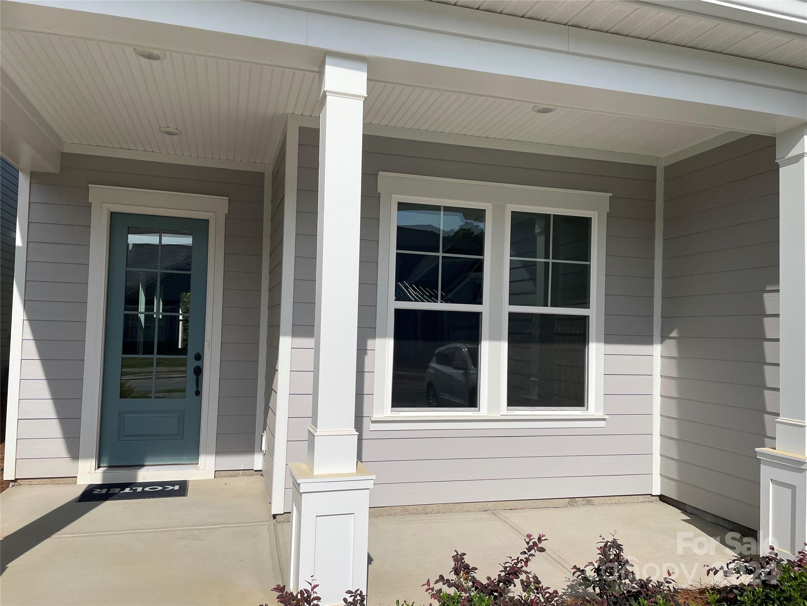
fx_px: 606
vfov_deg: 53.1
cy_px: 303
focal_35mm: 26
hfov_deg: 67.3
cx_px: 404
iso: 32
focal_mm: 4.2
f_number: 1.6
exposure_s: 1/6494
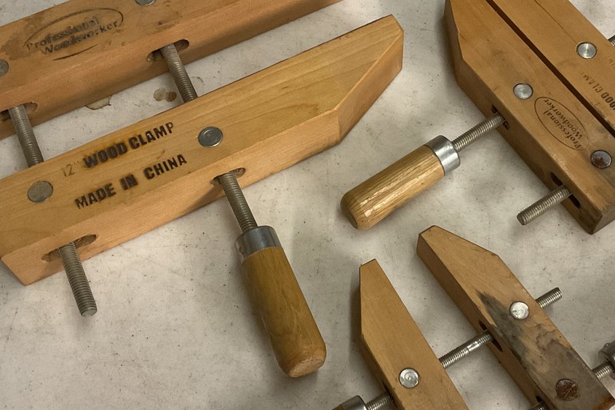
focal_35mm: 54
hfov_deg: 36.8
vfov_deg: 25.0
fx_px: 922
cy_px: 183
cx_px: 359
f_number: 1.8
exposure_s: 1/60
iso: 200
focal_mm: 3
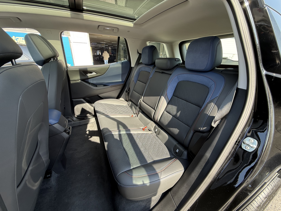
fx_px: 114
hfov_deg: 102.1
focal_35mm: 14
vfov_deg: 85.7
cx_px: 140
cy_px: 106
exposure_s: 1/103
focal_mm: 2.22
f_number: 2.2
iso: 40
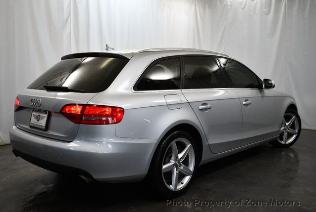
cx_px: 158
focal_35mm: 36
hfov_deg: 53.1
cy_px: 106
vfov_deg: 37.0
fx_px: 317
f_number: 3.5
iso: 720
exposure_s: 1/250
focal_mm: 18
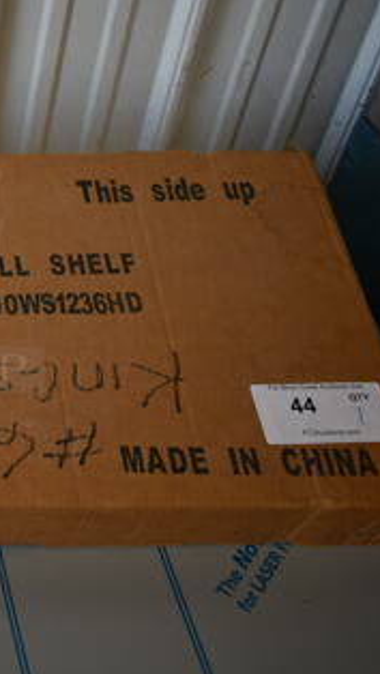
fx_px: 984
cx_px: -193
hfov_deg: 19.1
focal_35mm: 55
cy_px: 279
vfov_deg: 37.7
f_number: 3.5
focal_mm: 18
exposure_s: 1/50
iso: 100
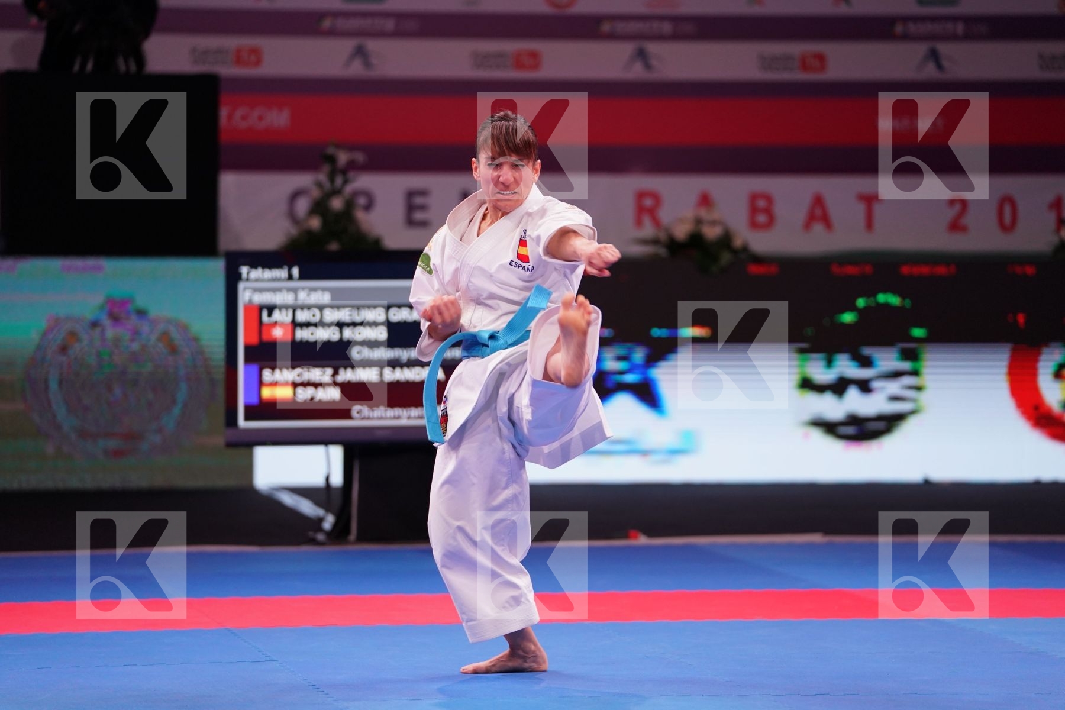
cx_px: 532
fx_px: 4082
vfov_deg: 9.9
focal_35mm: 138
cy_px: 355
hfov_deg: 14.9
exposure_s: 1/500
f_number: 2.8
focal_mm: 138
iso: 2000
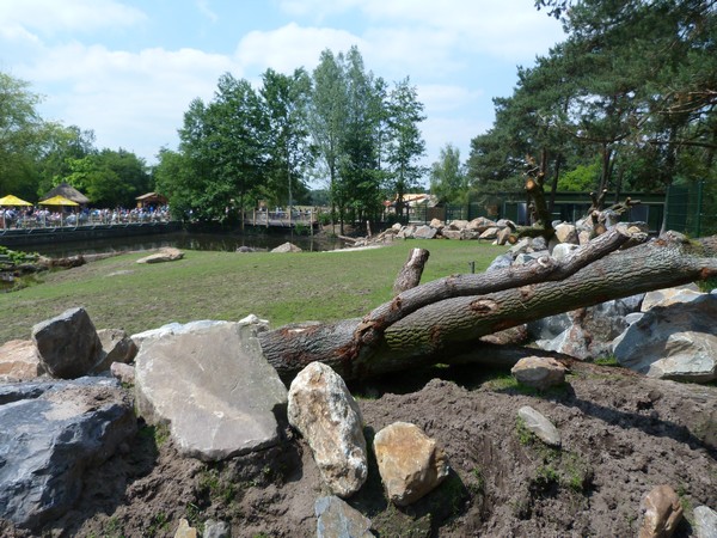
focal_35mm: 25
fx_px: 518
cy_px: 269
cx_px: 358
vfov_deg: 54.9
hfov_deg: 69.4
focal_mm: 4.5
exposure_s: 1/1000
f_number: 2.8
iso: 100
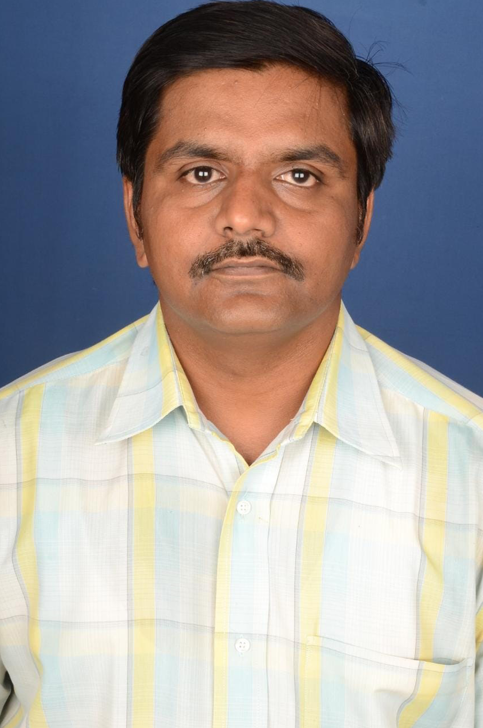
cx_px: 242
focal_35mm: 57
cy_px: 364
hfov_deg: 23.7
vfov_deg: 35.1
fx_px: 1150
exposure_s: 1/125
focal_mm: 38
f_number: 7.1
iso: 500
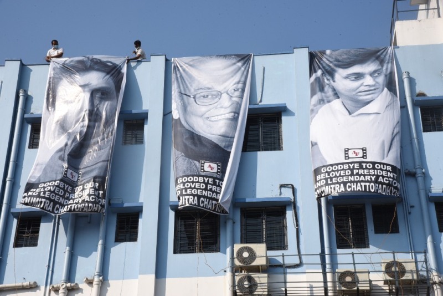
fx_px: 960
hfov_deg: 26.0
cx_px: 222
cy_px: 148
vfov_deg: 17.5
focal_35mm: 78
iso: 500
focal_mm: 78
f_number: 22
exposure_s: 1/160
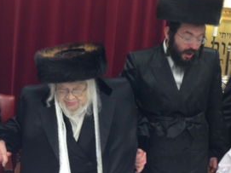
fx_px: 520
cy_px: 61
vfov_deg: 18.8
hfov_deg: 25.0
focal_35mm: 78
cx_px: 95
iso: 64
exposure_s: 1/20
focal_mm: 4.12
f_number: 2.4
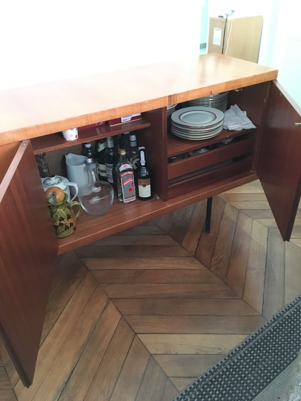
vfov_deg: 61.7
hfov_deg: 48.2
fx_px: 336
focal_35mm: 29
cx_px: 150
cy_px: 200
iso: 1000
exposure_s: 1/17
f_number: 2.2
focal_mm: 4.15
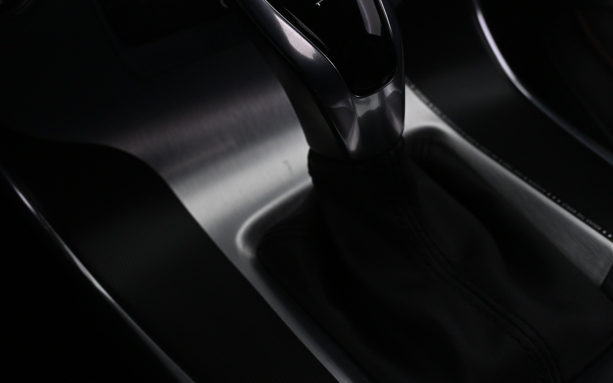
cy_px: 145
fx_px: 881
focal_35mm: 53
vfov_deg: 24.5
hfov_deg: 38.2
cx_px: 376
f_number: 4.2
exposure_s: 1/40
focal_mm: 23
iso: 720
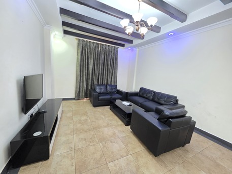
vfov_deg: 89.9
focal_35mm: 13
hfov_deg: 106.2
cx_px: 116
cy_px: 87
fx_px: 87
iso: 800
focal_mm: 2.2
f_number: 1.9
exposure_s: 1/33.3
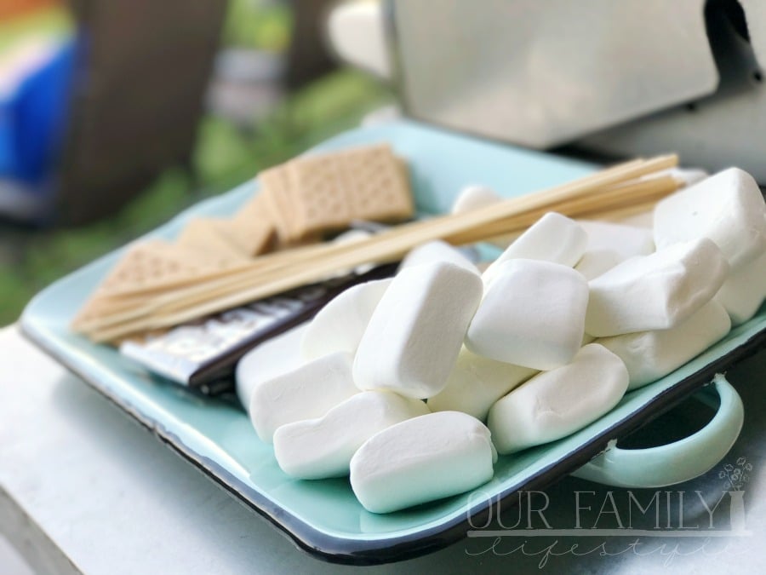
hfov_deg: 33.8
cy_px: 288
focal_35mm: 57
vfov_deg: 25.7
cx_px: 383
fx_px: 1261
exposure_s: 1/120
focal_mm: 6.6
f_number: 2.8
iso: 25
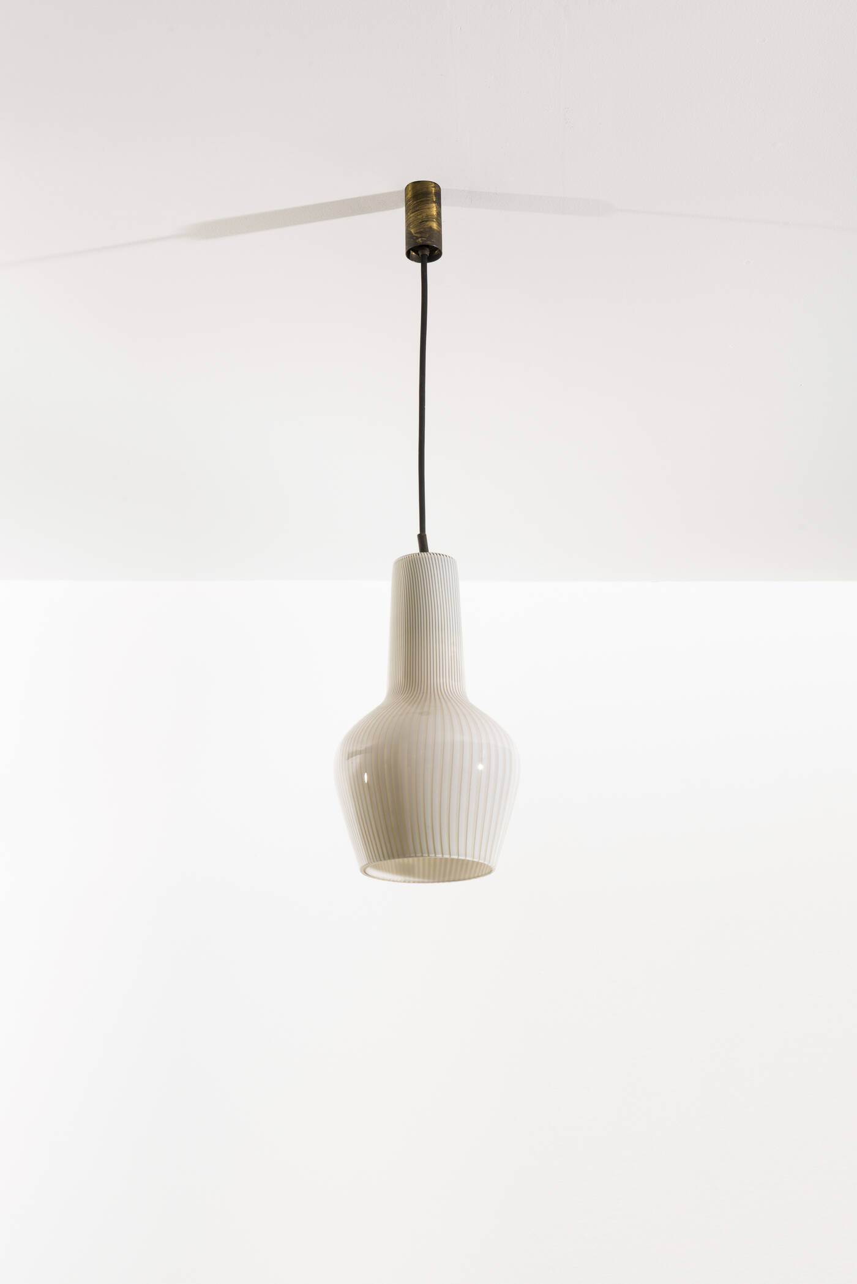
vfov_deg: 28.8
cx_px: 428
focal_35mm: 70
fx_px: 2498
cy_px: 642
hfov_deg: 19.5
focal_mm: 70
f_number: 14
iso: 100
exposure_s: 1/200
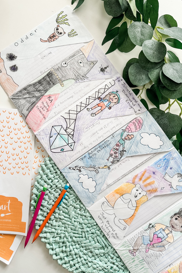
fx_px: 190
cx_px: 87
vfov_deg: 71.5
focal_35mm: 25
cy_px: 136
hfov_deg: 51.3
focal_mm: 6.86
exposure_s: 1/120
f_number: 1.8
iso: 100
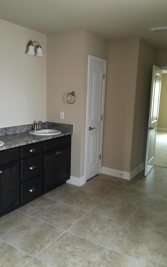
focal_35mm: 31
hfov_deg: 40.6
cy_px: 133
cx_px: 92
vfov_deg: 61.2
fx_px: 226
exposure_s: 1/10
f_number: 2.2
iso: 100
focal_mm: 4.15
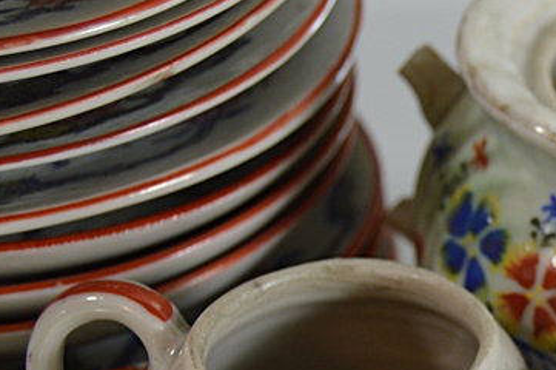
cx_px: 616
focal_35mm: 145
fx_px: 2243
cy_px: 314
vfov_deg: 9.4
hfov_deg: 13.8
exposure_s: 1/100
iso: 400
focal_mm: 35
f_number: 5
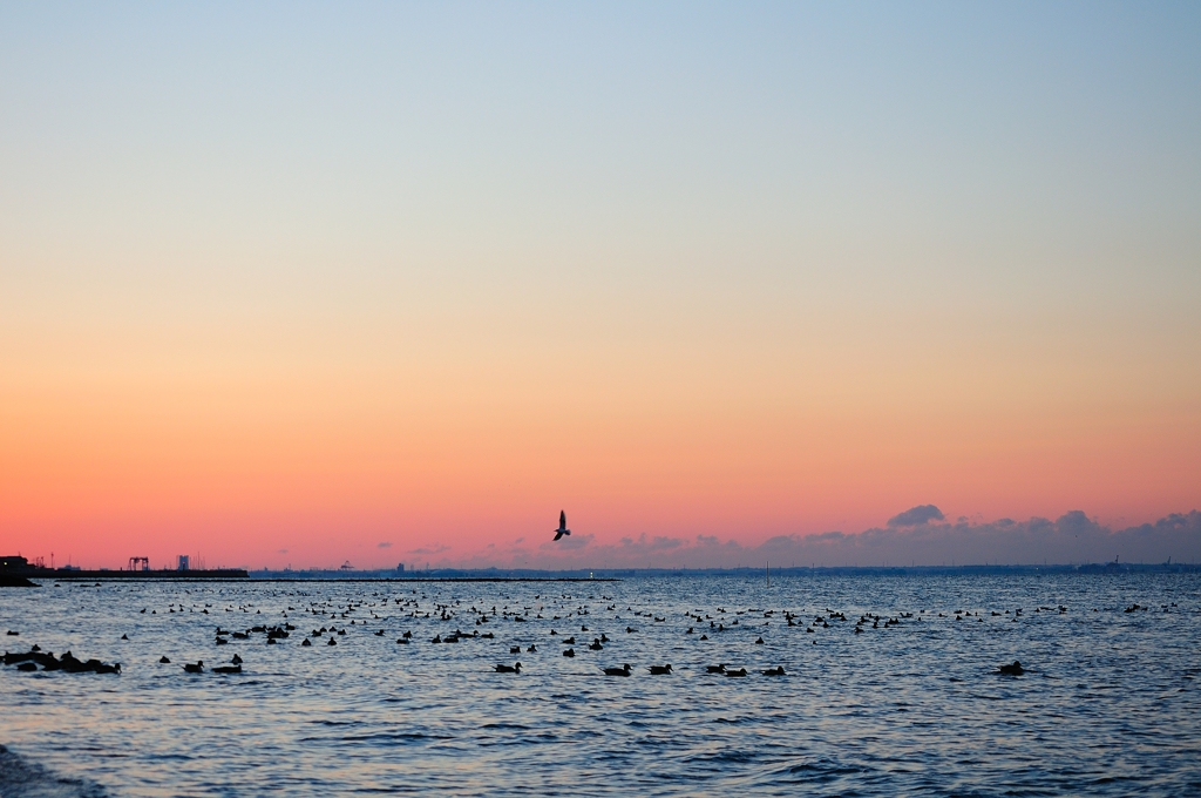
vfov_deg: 16.5
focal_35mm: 82
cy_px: 399
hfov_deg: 24.6
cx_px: 600
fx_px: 2749
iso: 200
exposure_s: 1/160
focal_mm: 55
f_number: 6.3
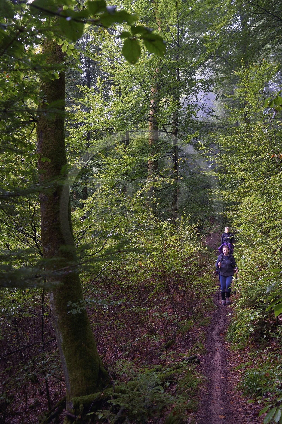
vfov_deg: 58.7
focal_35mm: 32
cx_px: 141
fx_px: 376
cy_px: 212
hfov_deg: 41.1
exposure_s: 1/60
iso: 800
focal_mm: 32
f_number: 6.3
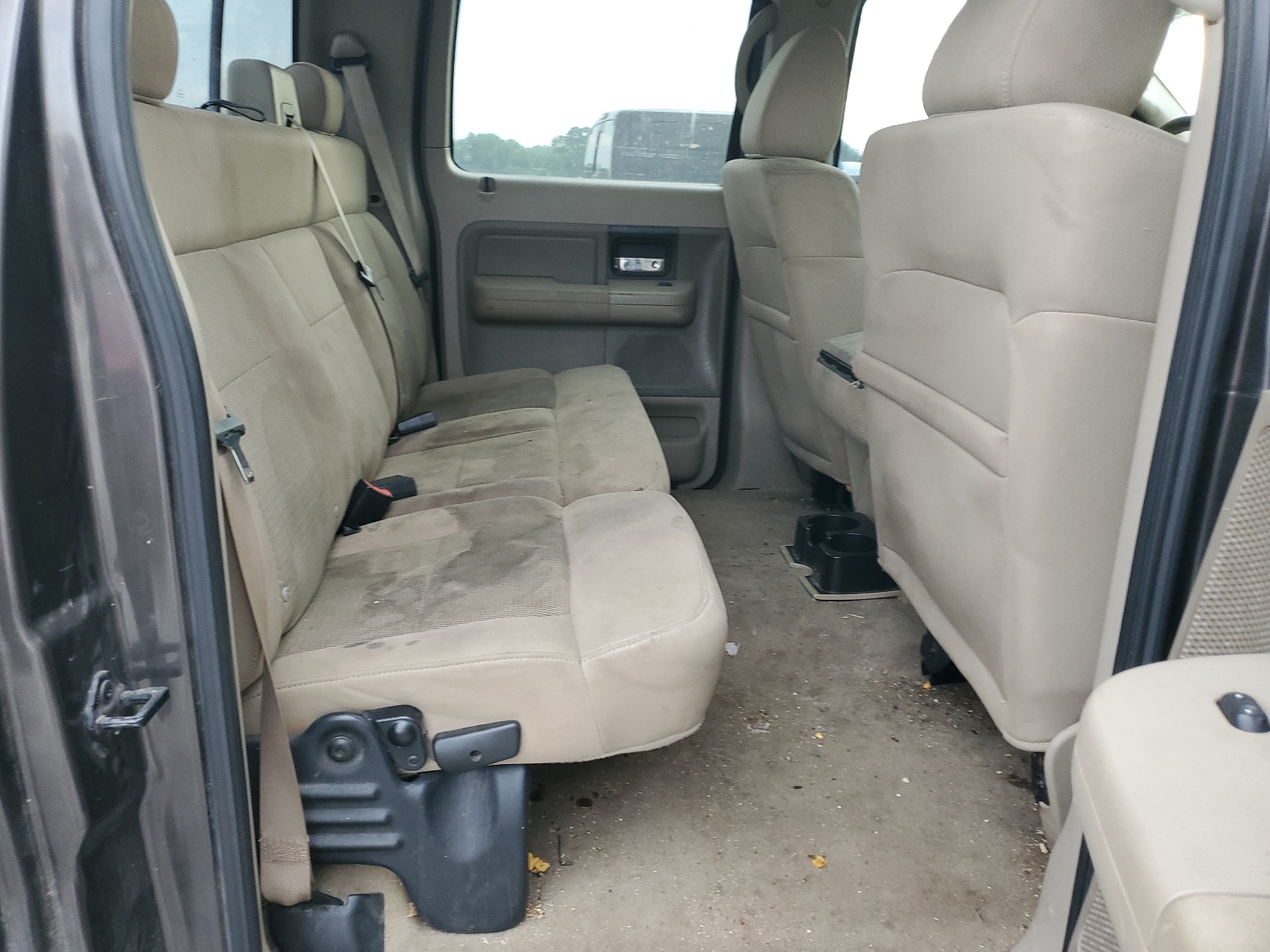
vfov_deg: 53.1
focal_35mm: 26
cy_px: 476
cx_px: 635
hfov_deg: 67.3
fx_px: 954
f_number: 1.5
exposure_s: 1/120
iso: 91
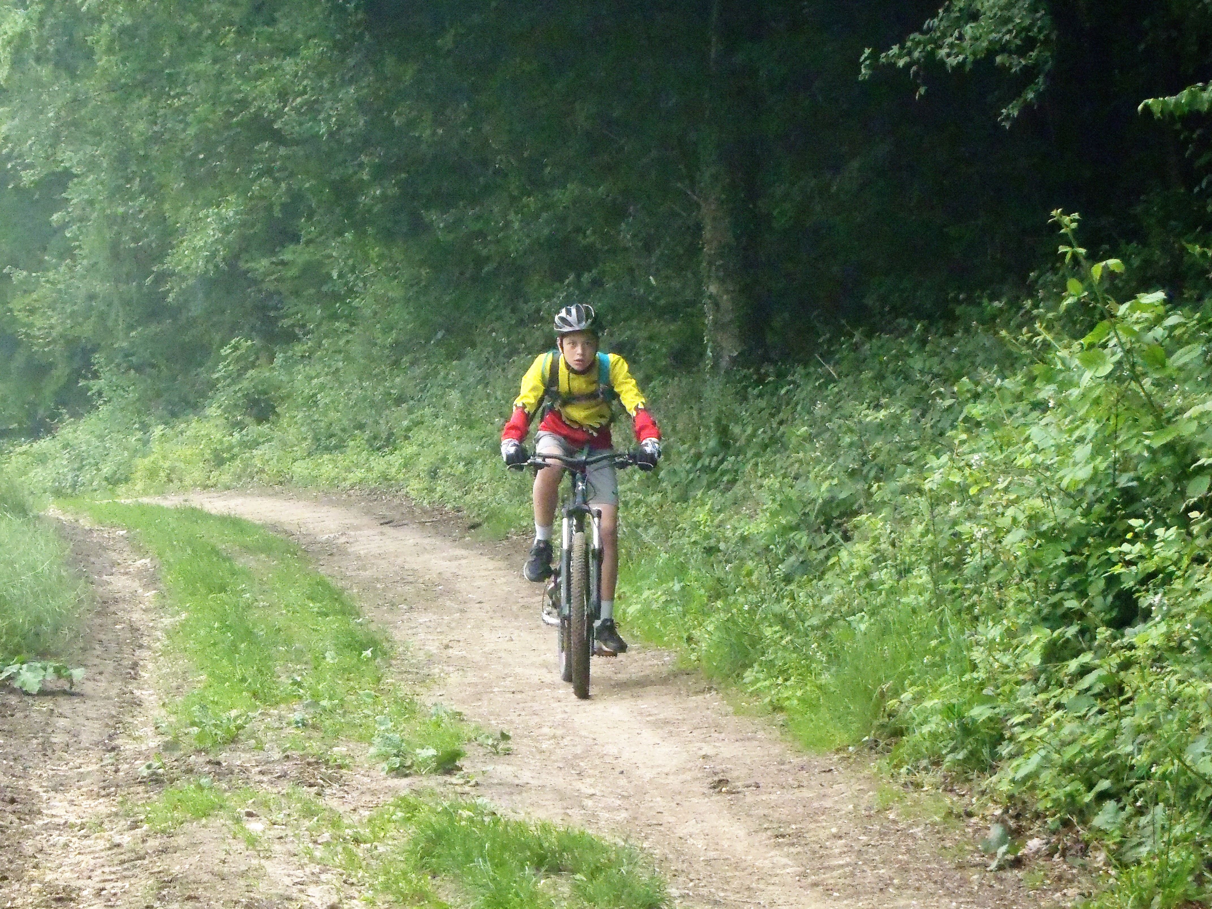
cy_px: 454
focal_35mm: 140
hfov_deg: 14.1
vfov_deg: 10.6
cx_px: 606
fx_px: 4902
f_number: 5.9
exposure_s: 1/320
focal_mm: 25
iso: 800
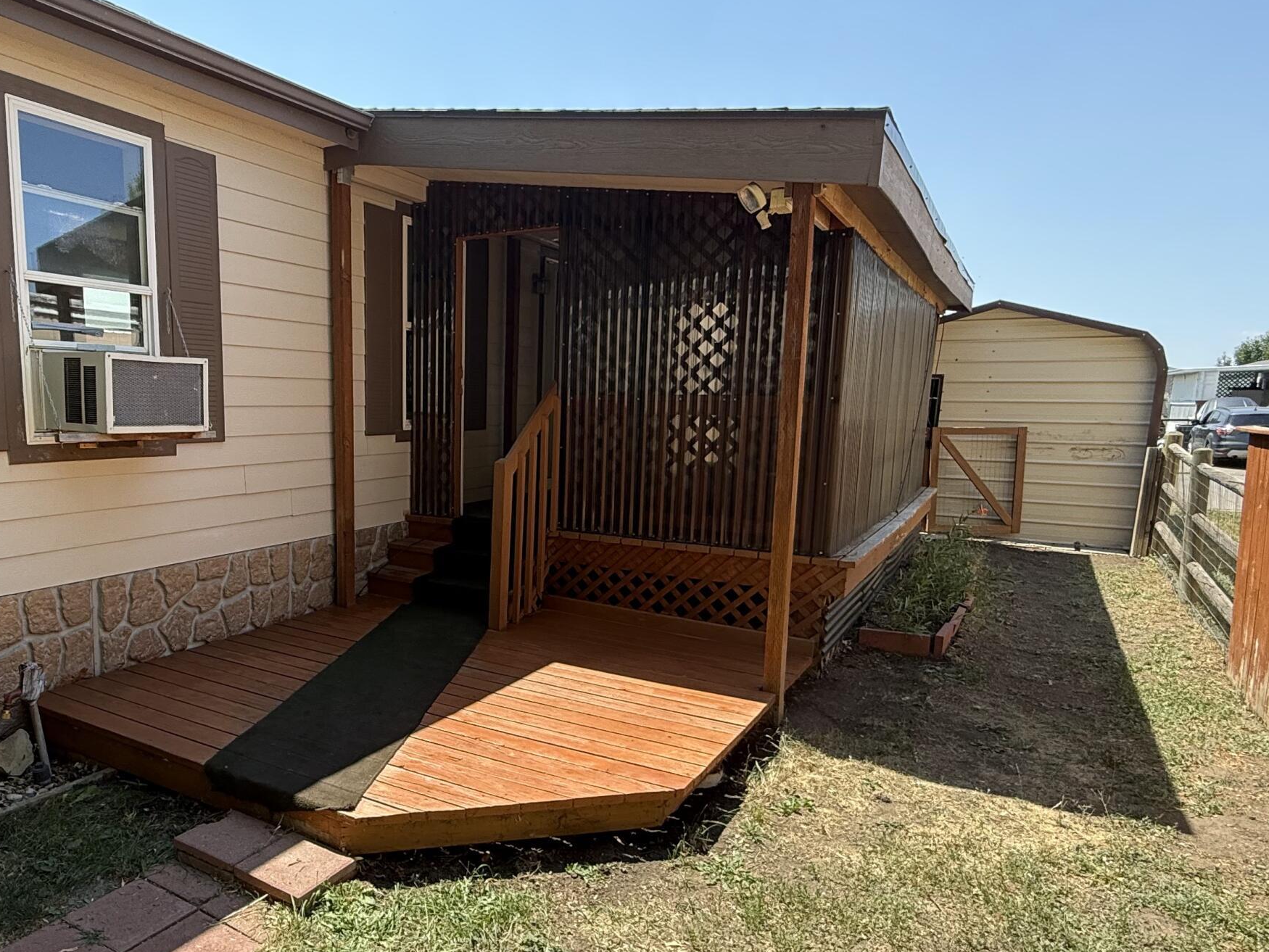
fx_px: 880
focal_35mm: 24
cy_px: 545
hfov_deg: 69.7
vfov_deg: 56.6
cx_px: 429
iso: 64
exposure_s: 1/498
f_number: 2.2
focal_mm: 2.22
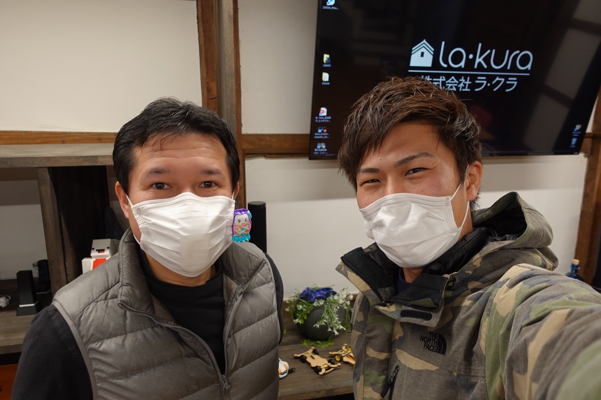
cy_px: 200
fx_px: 401
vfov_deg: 53.1
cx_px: 300
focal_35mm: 24
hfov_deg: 73.8
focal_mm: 9.4
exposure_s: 1/80
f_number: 2.8
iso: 250
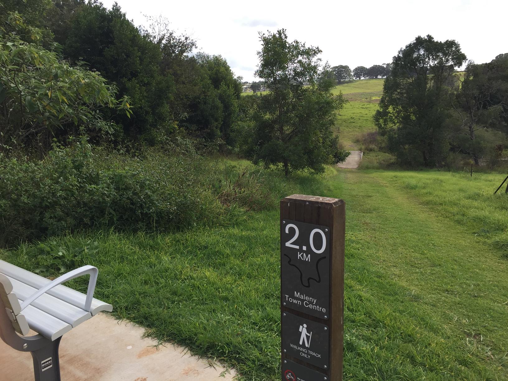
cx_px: 254
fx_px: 426
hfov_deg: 61.7
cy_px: 190
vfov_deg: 48.2
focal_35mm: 29
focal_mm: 4.15
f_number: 2.2
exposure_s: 1/842
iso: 32
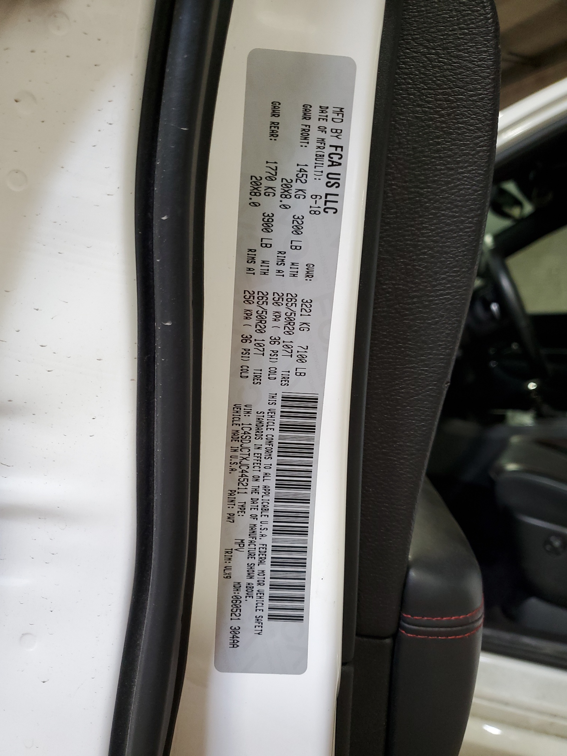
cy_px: 378
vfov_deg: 67.3
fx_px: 568
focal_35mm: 26
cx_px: 284
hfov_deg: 53.1
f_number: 1.5
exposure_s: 1/60.2
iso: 102
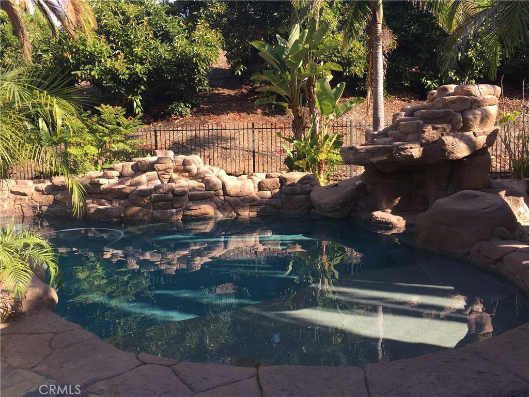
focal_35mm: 29
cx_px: 264
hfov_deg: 61.7
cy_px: 198
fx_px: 443
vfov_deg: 48.2
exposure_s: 1/557
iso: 32
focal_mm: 4.15
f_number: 2.2
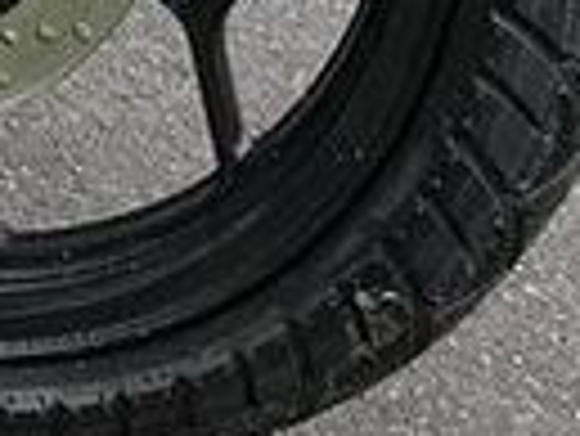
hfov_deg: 8.9
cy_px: -1155
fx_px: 3153
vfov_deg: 6.7
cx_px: -1052
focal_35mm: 188
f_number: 1.78
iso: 125
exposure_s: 1/121
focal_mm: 6.86
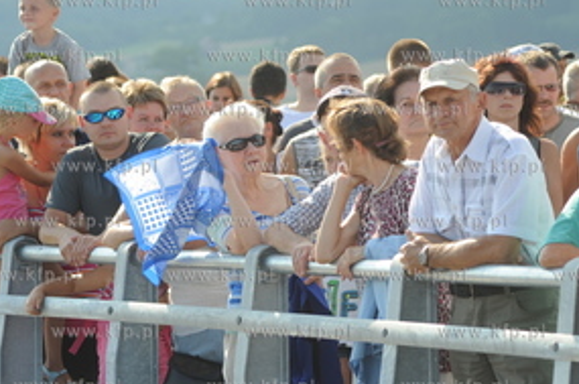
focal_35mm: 239
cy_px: 193
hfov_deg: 8.6
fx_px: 3837
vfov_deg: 5.7
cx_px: 370
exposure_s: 1/250
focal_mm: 170
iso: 200
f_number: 8
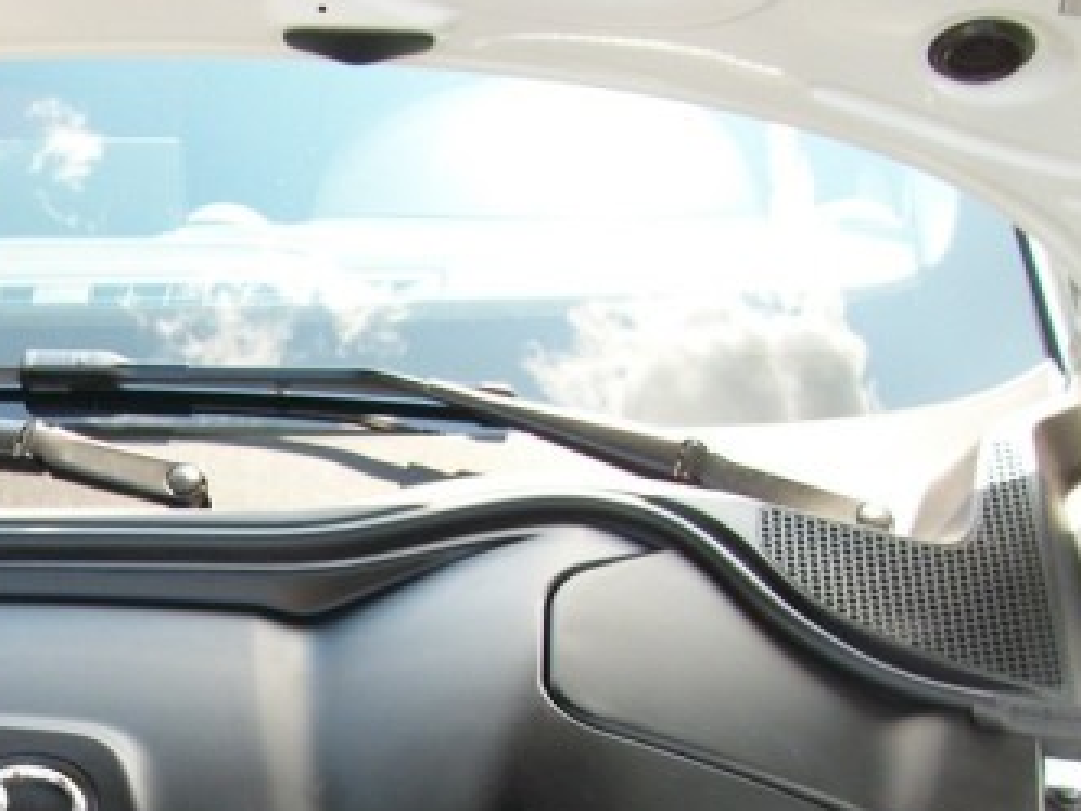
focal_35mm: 82
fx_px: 2561
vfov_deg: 17.3
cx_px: -98
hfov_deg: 22.5
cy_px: 918
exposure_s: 1/134
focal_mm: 5.7
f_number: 2.9
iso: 80
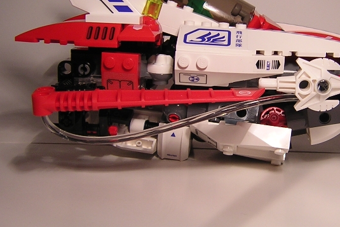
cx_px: 238
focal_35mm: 56
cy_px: 78
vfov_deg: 24.1
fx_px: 529
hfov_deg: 35.1
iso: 100
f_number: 2.6
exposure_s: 1/54.4
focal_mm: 4.7
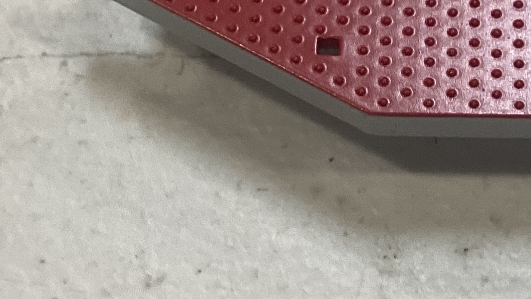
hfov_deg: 20.2
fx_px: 1464
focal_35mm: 104
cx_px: 457
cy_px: -138
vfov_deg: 11.2
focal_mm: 3.3
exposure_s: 1/120
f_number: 2.4
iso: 80
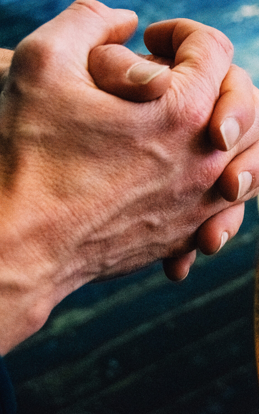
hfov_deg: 15.3
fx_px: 949
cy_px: 221
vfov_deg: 24.6
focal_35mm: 84
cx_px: 261
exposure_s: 1/250
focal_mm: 32
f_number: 4
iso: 1250
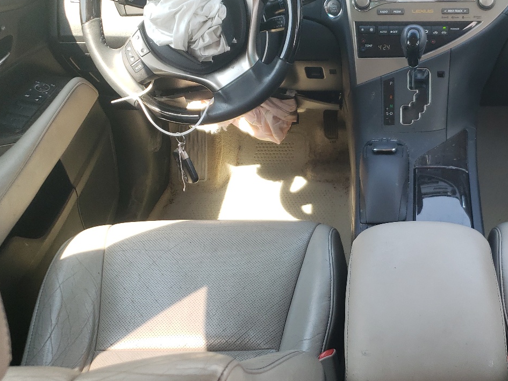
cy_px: 197
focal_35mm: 44
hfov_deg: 41.3
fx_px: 646
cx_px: 399
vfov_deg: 32.9
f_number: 1.5
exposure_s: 1/238
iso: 50
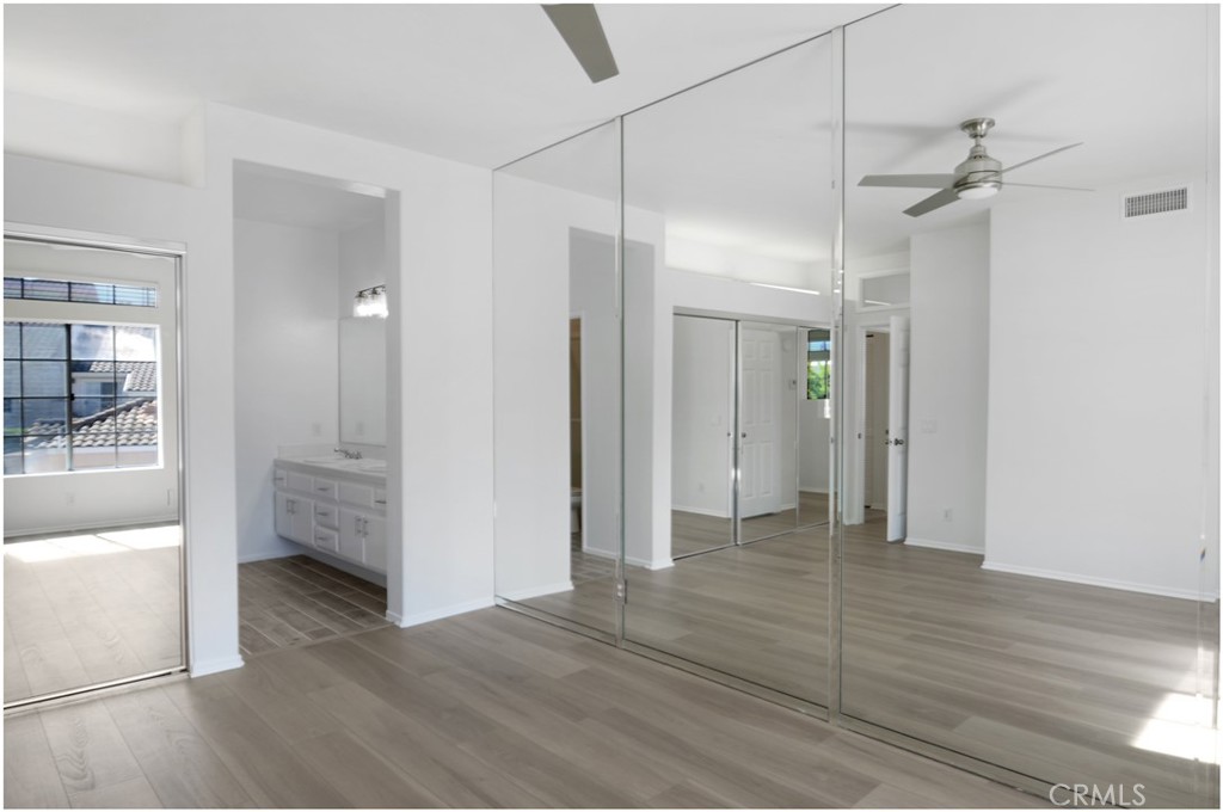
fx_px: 662
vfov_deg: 63.1
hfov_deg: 85.5
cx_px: 612
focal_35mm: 20
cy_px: 406
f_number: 2.8
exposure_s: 1/160
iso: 100
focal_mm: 13
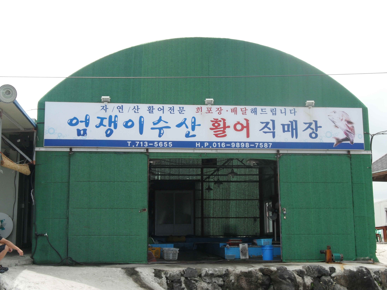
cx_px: 194
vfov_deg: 29.1
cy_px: 145
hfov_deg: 38.2
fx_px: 559
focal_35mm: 50
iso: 80
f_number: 6
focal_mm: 9
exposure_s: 1/250
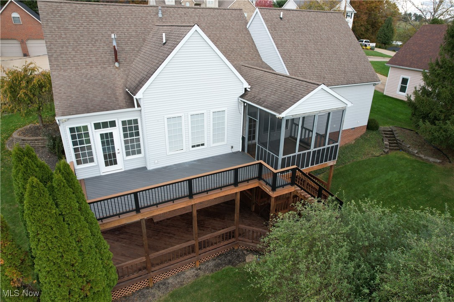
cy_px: 151
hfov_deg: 78.6
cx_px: 227
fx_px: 277
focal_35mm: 22
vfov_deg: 57.2
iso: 110
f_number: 2.8
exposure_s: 1/400
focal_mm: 8.38
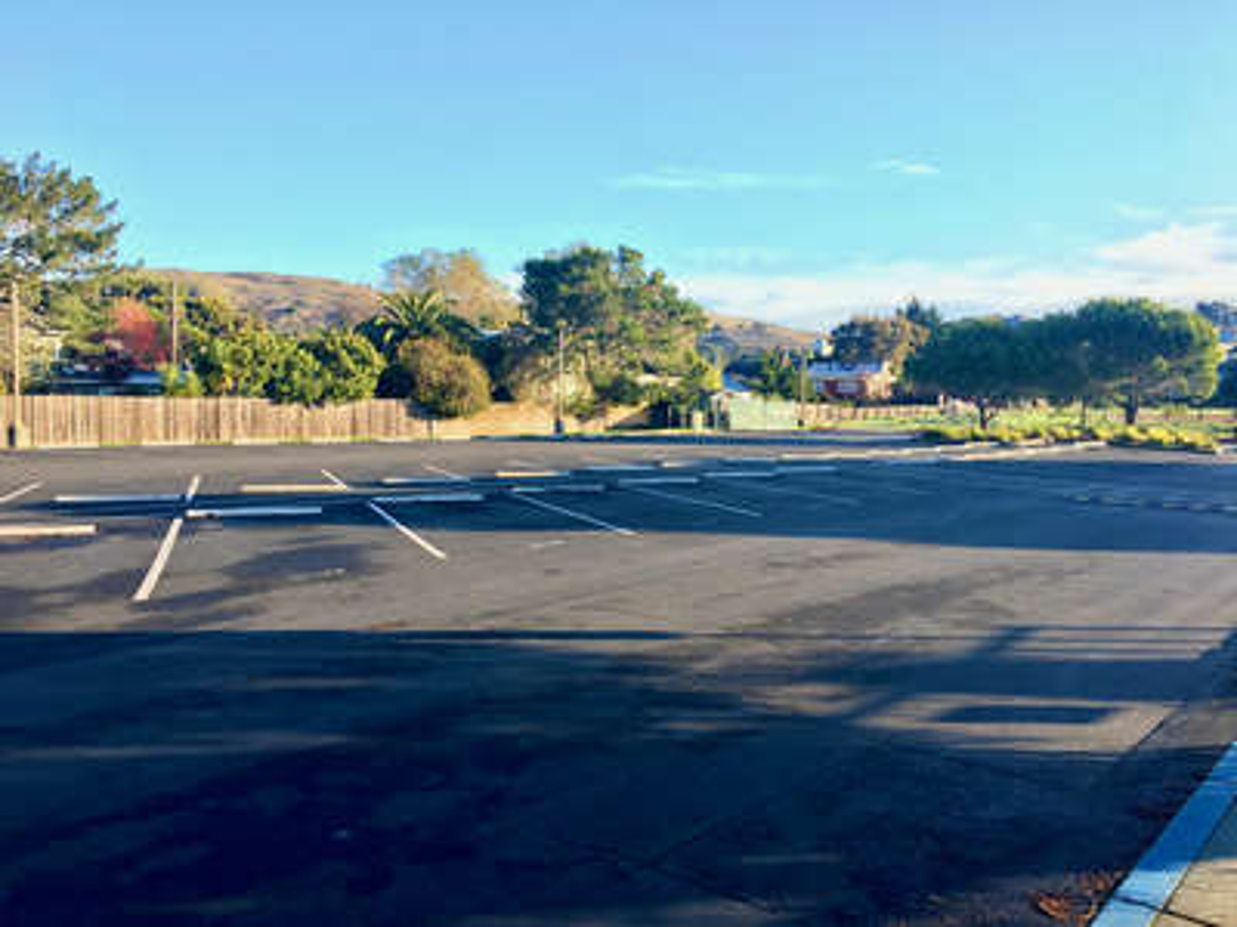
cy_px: 464
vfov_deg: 48.2
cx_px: 618
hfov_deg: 61.7
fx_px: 1036
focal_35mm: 29
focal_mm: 4.15
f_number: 2.2
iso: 25
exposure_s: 1/190
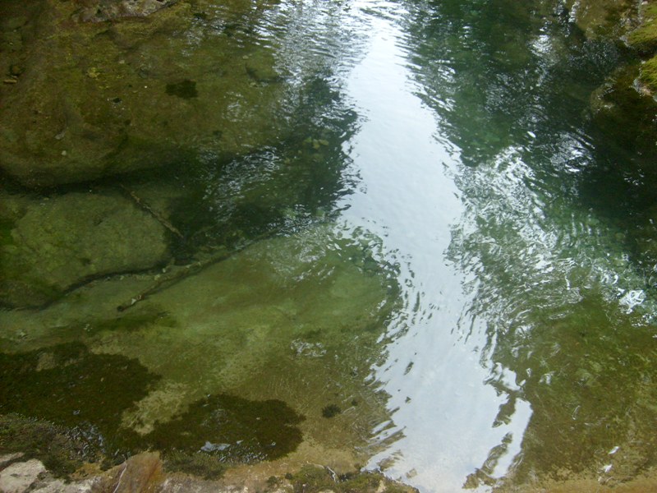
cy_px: 246
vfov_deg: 40.7
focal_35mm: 35
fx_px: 664
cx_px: 328
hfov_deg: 52.6
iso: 100
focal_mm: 5.8
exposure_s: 1/45
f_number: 2.8
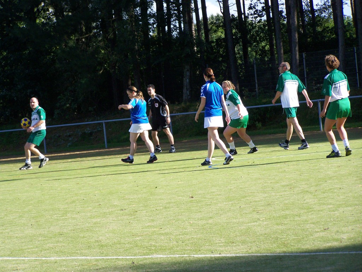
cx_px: 181
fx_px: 1454
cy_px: 136
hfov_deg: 14.2
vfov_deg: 10.7
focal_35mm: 139
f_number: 3.3
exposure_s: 1/800
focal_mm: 23.1
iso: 160
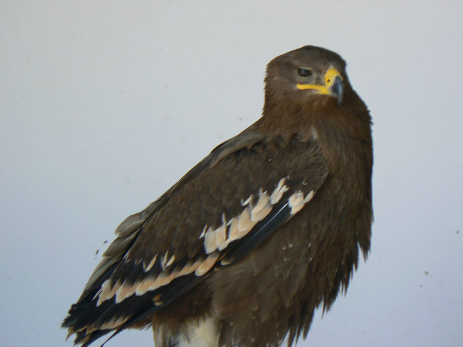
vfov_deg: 5.7
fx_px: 3478
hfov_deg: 7.6
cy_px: 174
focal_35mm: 260
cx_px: 232
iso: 80
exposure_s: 1/80
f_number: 4
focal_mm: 43.3
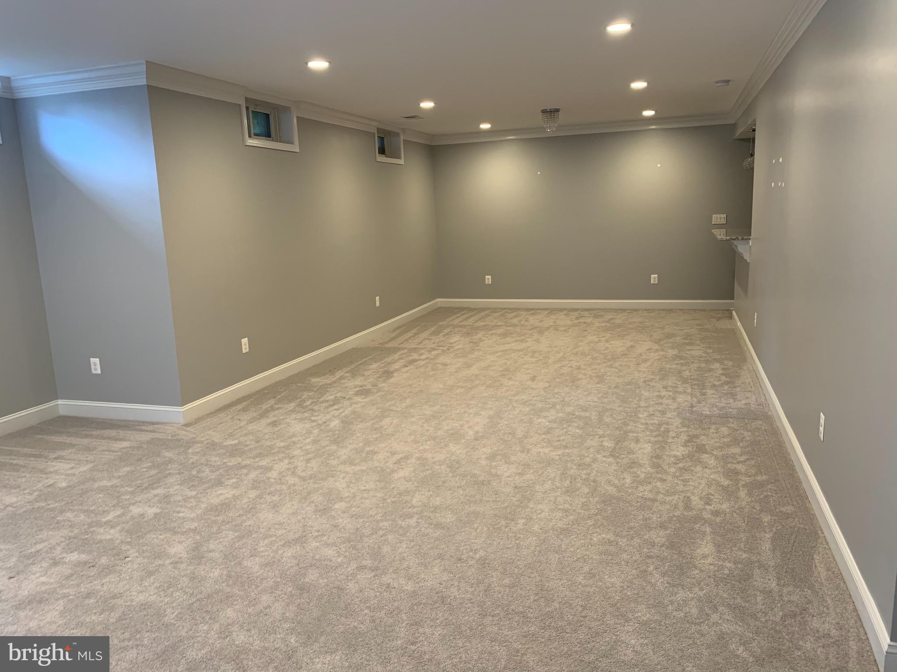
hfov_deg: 67.3
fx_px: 674
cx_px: 448
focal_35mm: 26
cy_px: 336
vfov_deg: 53.1
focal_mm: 4.25
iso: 160
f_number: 1.8
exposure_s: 1/60
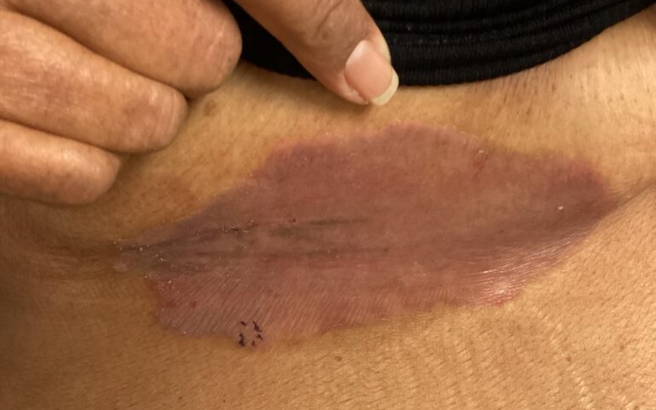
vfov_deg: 28.9
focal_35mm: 44
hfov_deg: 45.3
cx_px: 328
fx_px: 787
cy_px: 284
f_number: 2.4
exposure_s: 1/50
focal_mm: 3.3
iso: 400
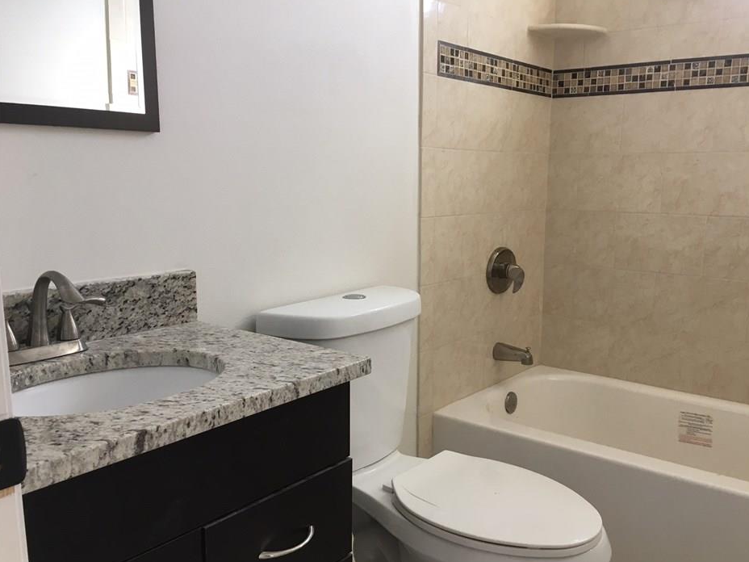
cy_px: 302
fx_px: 692
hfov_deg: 56.7
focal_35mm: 32
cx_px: 409
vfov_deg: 44.1
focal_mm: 4.15
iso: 64
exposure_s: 1/30
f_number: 2.2
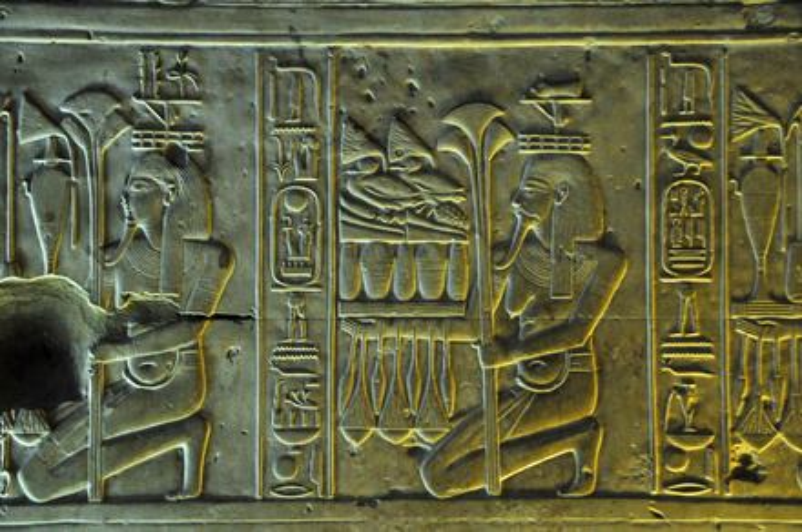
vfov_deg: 19.7
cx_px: 401
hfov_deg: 29.3
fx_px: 1535
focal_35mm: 69
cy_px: 266
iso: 2000
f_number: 4.5
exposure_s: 1/50
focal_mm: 46
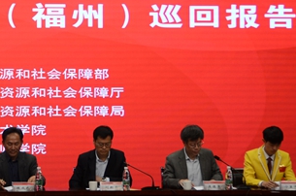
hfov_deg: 16.2
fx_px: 1017
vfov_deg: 11.0
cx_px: -10
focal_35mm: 124
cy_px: 38
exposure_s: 1/40
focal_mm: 28
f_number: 3.2
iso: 100
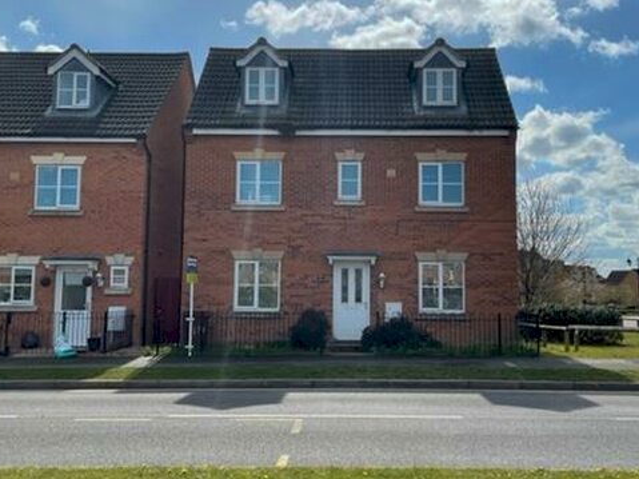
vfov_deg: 37.7
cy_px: 222
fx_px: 701
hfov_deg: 49.0
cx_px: 339
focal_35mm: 38
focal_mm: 4.2
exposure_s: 1/7299
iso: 32
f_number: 1.6
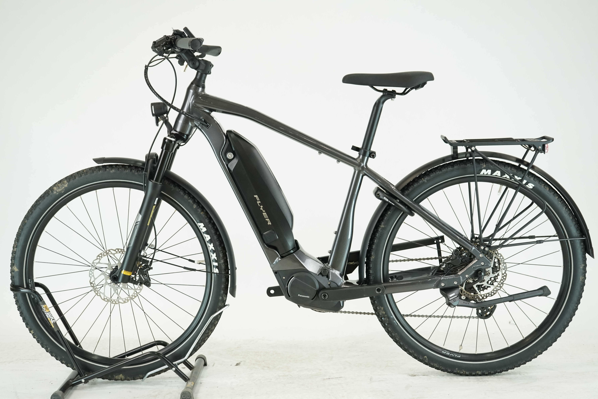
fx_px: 963
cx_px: 299
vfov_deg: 23.4
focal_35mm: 58
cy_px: 200
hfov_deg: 34.5
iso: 1600
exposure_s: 1/200
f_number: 5.6
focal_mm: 58
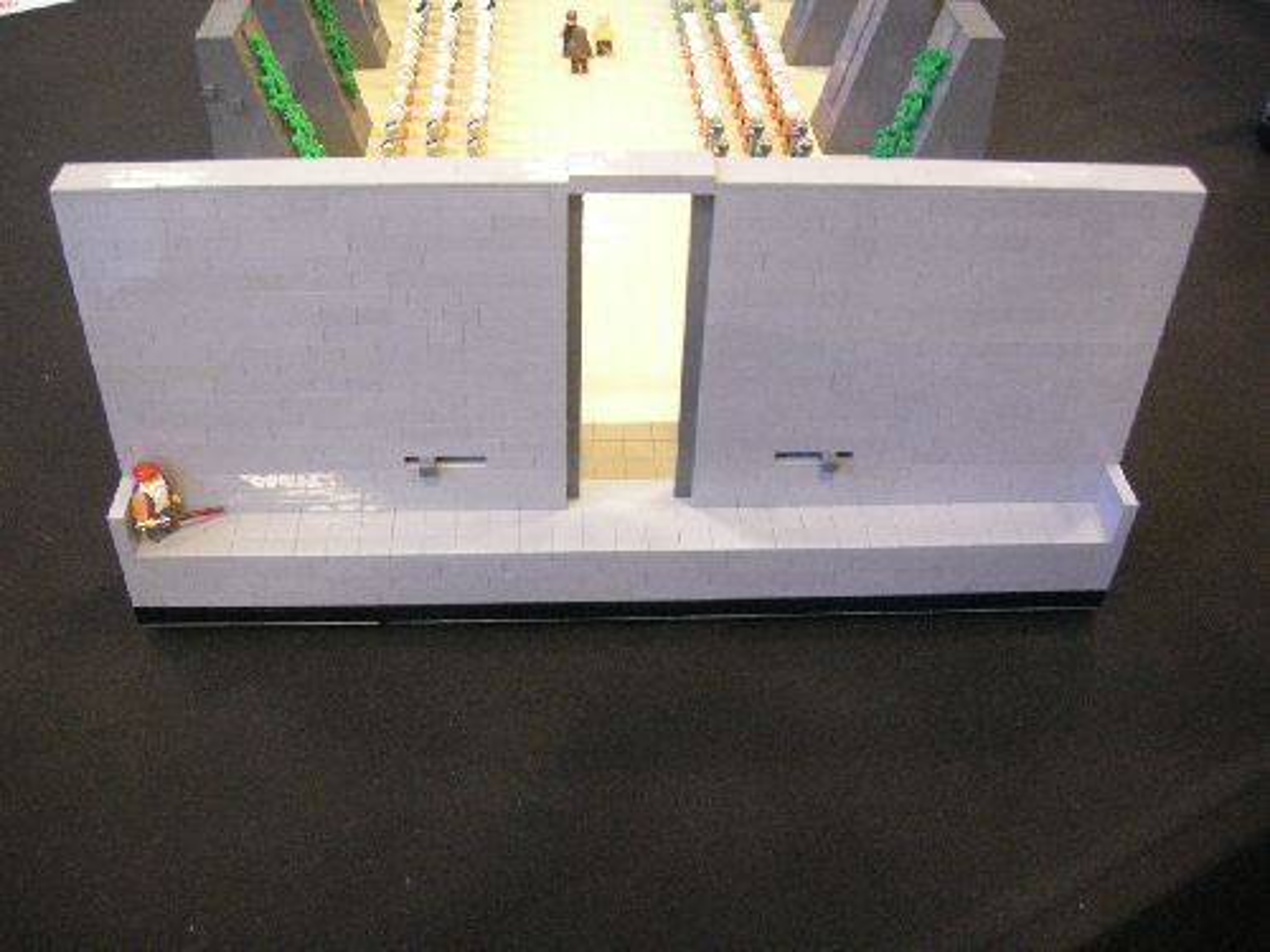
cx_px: 635
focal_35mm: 36
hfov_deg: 51.4
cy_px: 476
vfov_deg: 39.7
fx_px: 1321
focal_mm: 7.5
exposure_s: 1/11
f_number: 2.7
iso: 400
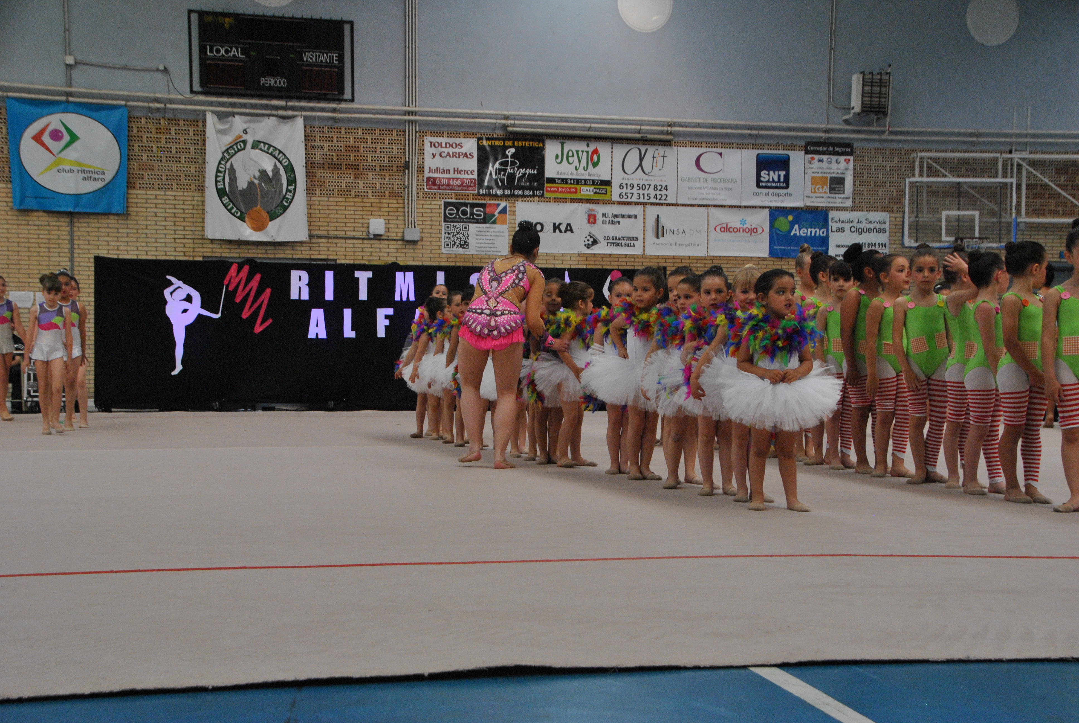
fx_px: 1530
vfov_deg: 26.6
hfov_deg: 38.8
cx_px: 540
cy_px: 362
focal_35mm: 51
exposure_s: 1/200
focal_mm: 34
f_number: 7.1
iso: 800
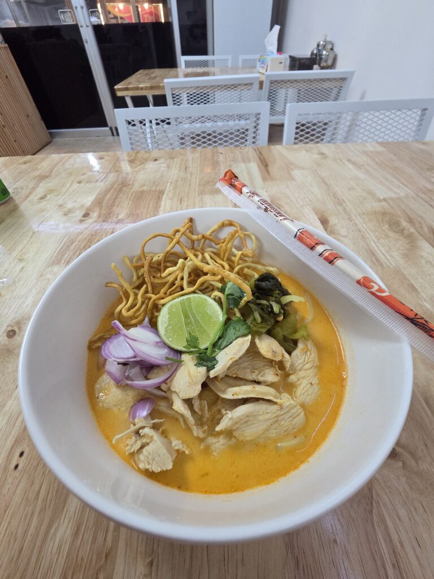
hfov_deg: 89.9
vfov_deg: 106.2
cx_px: 217
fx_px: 217
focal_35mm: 13
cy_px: 290
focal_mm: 2.2
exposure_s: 1/50
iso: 400
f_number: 2.2
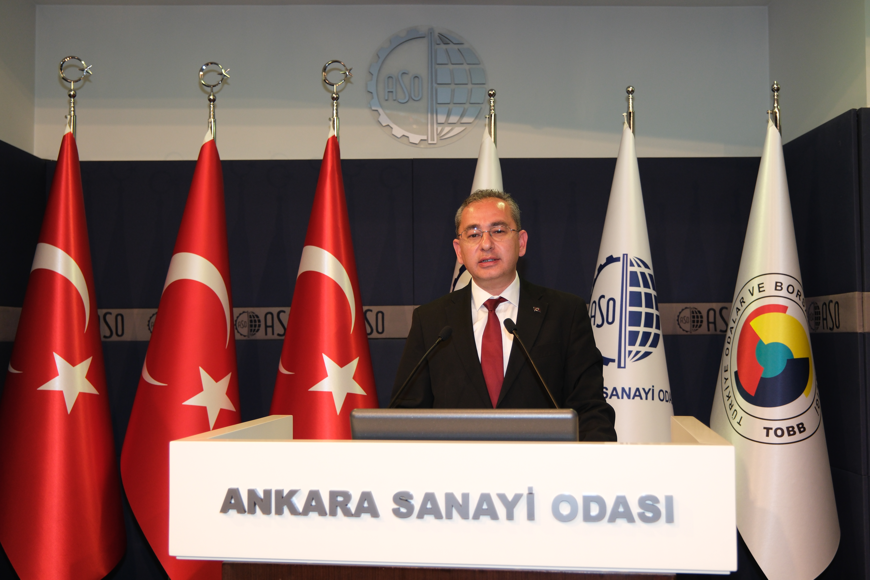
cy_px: 290
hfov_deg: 51.9
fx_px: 894
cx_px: 435
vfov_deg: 35.9
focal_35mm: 37
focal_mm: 24.9
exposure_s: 1/125
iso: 1000
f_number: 2.8
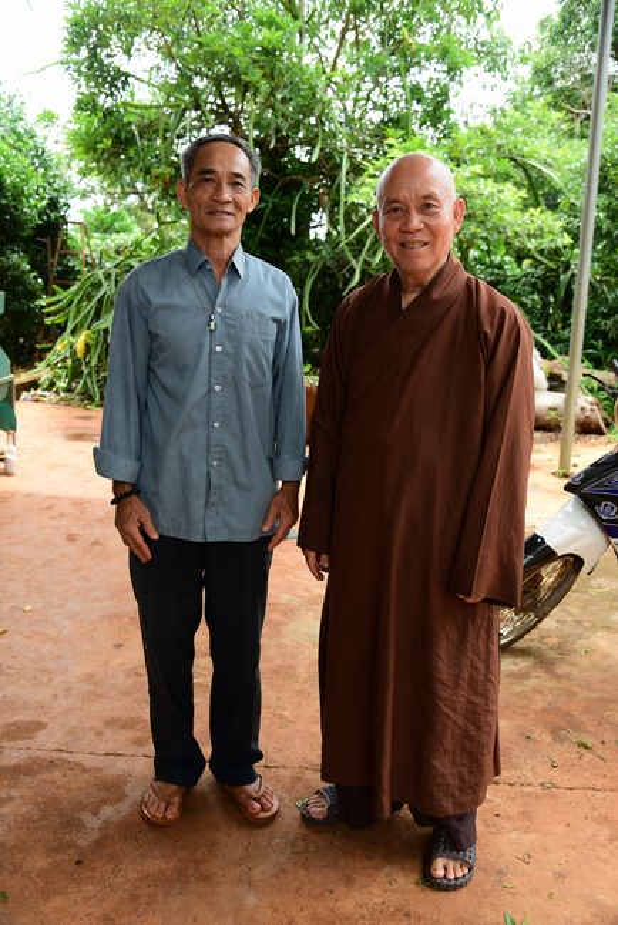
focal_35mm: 32
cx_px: 309
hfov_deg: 41.2
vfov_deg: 58.7
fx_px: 823
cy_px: 462
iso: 320
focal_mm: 32
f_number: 4
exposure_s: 1/400
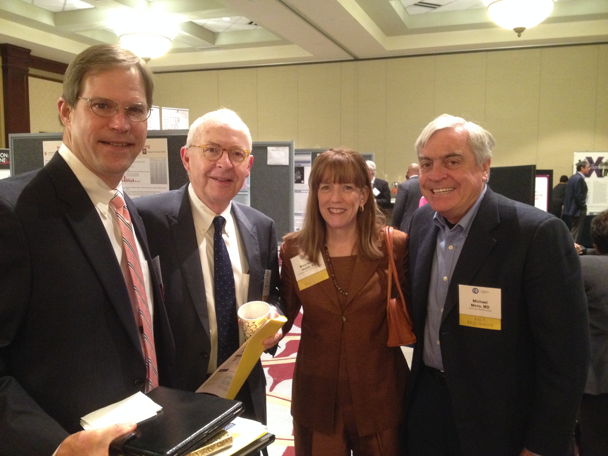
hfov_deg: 52.6
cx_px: 304
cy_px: 228
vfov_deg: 40.7
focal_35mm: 35
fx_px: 615
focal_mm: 4.28
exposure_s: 1/15
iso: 400
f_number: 2.4
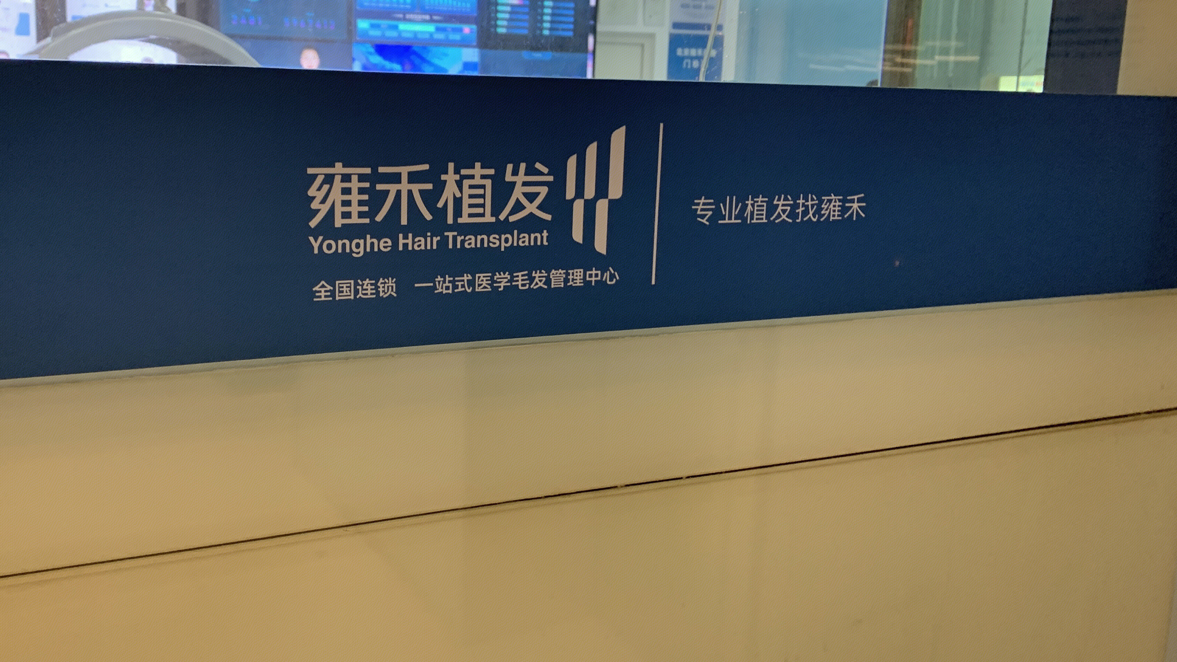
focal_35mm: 34
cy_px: 288
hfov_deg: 57.6
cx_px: 471
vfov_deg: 34.6
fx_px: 1061
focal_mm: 4.25
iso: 125
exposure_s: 1/50
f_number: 1.8
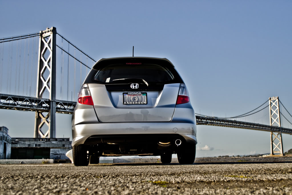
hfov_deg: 43.6
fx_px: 365
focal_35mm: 45
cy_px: 98
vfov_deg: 29.9
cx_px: 146
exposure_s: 1/1000
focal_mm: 30
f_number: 4.5
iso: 200
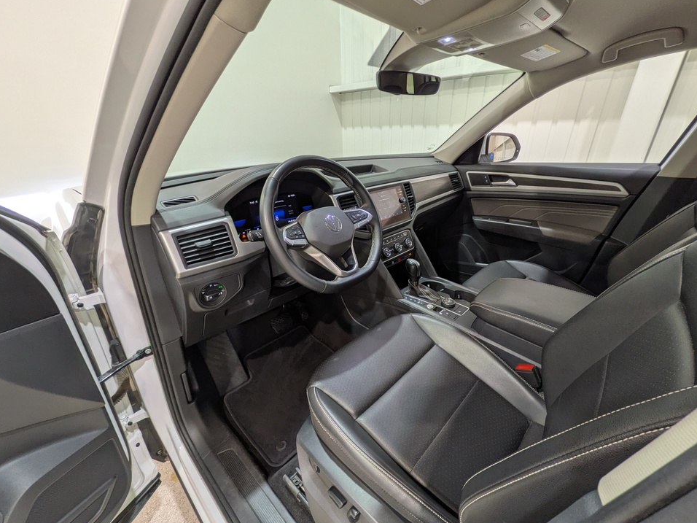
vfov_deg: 81.7
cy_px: 276
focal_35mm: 15
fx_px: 302
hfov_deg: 98.2
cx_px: 355
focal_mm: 1.83
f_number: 2.2
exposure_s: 1/50
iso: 72
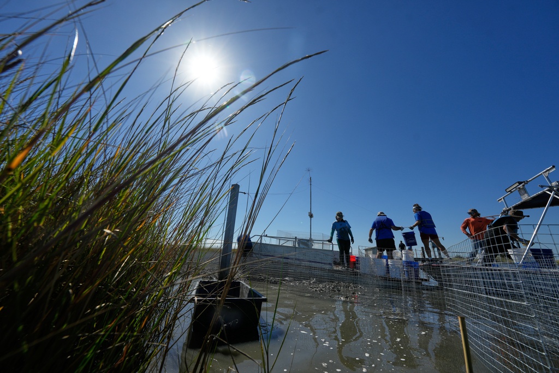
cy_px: 186
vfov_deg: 90.0
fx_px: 186
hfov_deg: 112.6
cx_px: 280
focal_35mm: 12
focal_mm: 12
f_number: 7.1
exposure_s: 1/2000
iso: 200
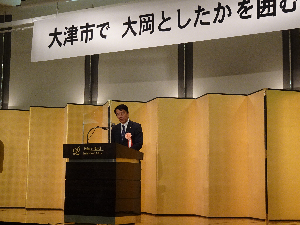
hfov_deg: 30.3
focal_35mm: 64
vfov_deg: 22.9
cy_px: 112
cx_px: 150
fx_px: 555
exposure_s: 1/80
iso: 400
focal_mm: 10.2
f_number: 4.5
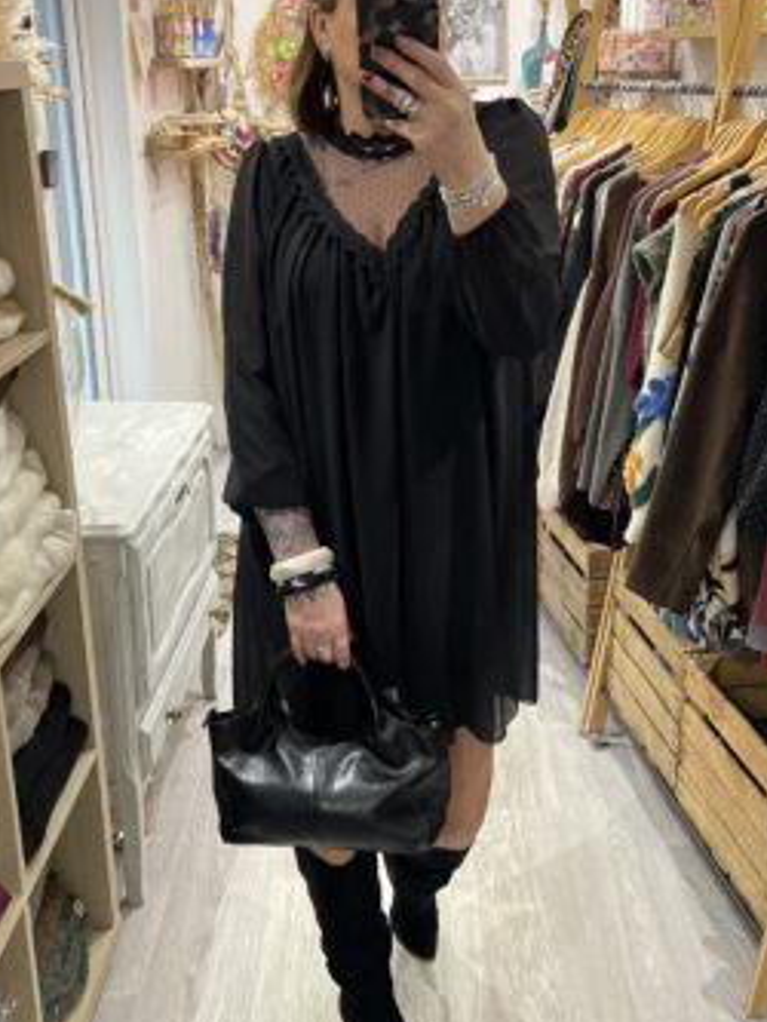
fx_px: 886
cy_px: 430
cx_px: 380
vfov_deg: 59.6
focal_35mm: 30
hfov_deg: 46.8
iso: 250
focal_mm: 5.1
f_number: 1.6
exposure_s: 1/50
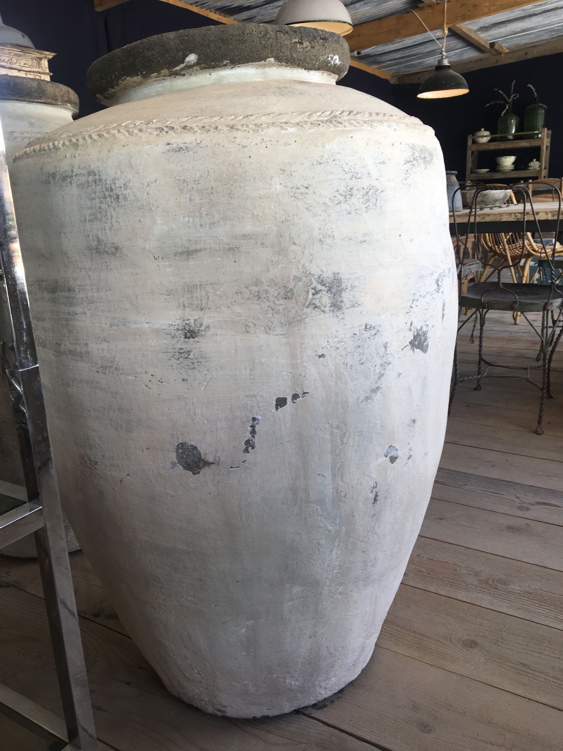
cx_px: 282
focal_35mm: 29
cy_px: 376
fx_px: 629
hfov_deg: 48.2
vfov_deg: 61.7
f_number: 2.2
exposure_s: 1/100
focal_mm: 4.15
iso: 25
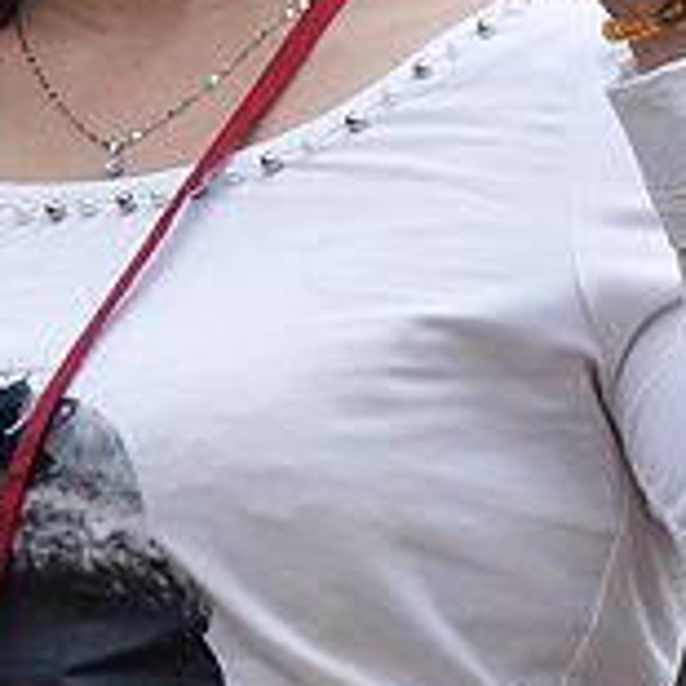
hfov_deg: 3.1
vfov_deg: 3.1
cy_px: -166
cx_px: 106
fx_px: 12493
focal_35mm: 557
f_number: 9
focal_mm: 85
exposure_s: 1/320
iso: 400
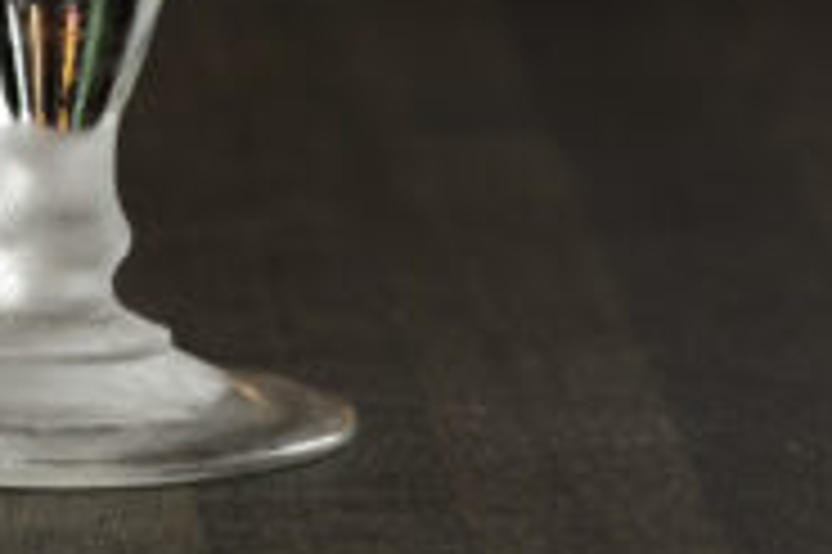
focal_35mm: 599
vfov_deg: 2.3
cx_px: -234
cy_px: -799
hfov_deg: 3.4
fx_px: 13831
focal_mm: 108
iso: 100
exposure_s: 1/250
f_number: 5
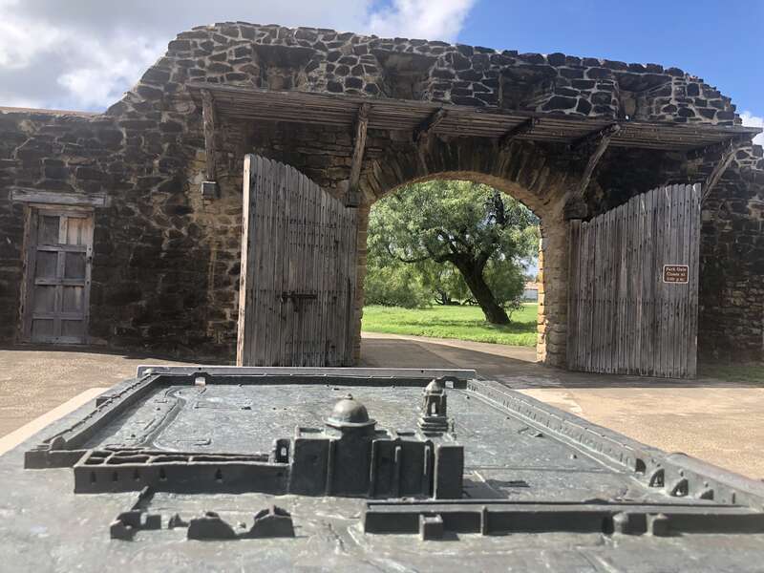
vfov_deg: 49.7
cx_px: 382
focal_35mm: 28
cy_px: 286
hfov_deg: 63.4
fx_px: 618
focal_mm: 3.99
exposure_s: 1/827
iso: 20
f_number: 1.8
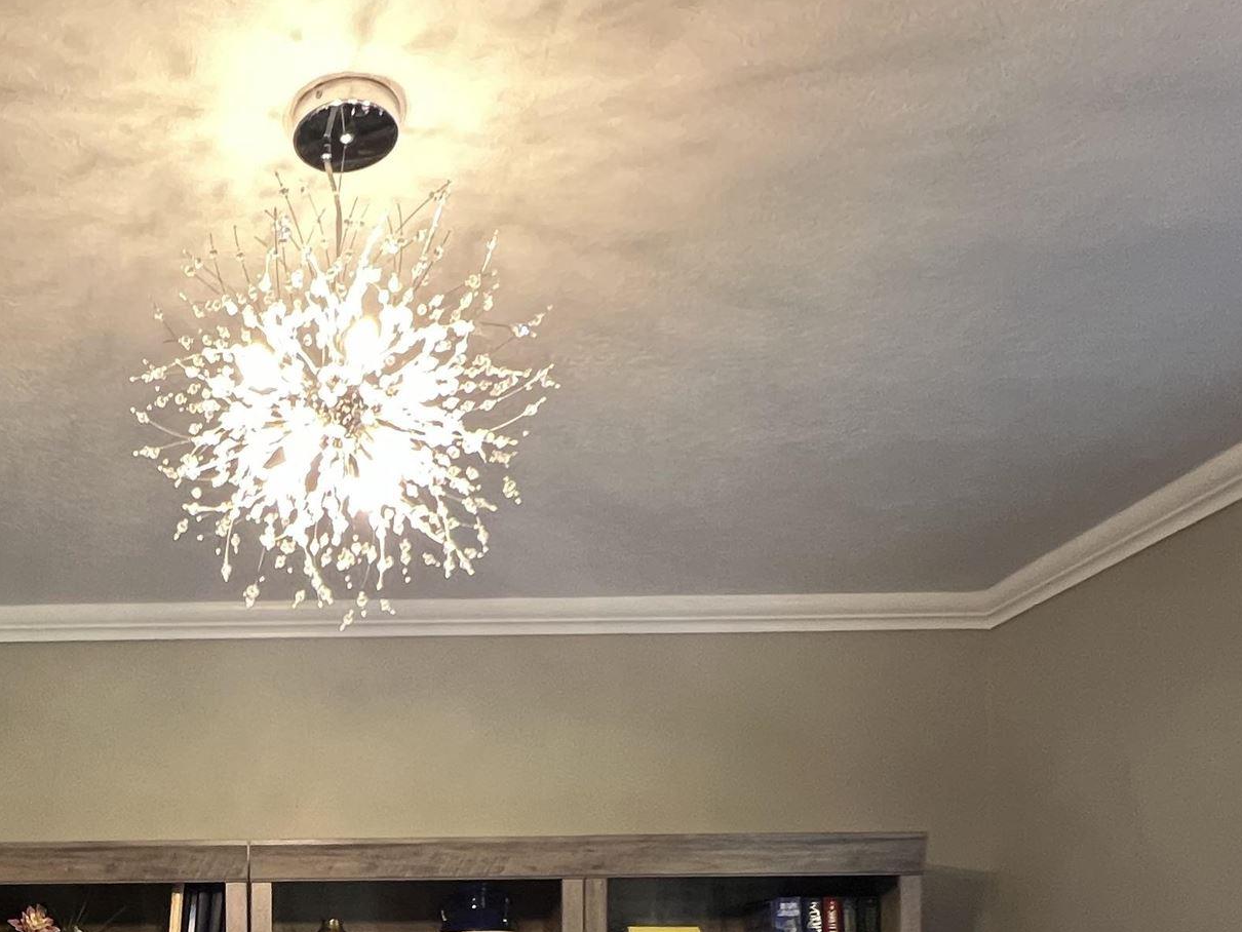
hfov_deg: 50.9
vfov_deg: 36.4
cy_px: 1025
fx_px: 1184
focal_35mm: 33
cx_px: 196
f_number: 1.8
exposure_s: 1/60
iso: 250
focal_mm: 1.57
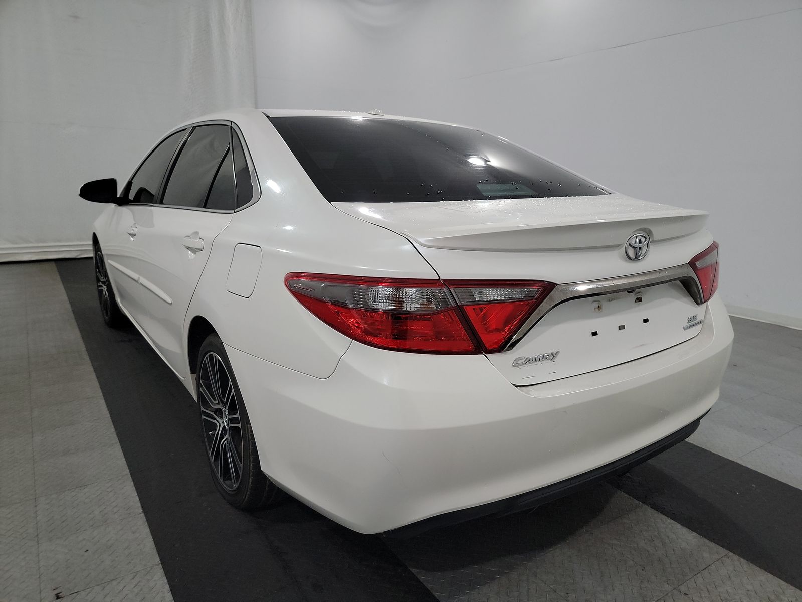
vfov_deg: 56.8
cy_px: 301
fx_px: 556
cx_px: 401
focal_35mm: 24
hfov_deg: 71.6
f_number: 1.8
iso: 384
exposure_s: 1/59
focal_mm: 6.7
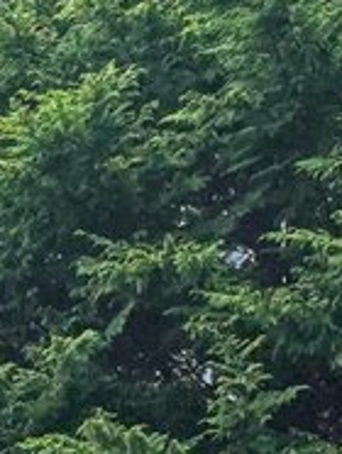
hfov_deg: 6.4
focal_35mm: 169
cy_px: 1268
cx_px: -1192
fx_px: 2221
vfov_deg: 9.6
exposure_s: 1/250
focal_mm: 16
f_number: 8
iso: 1600
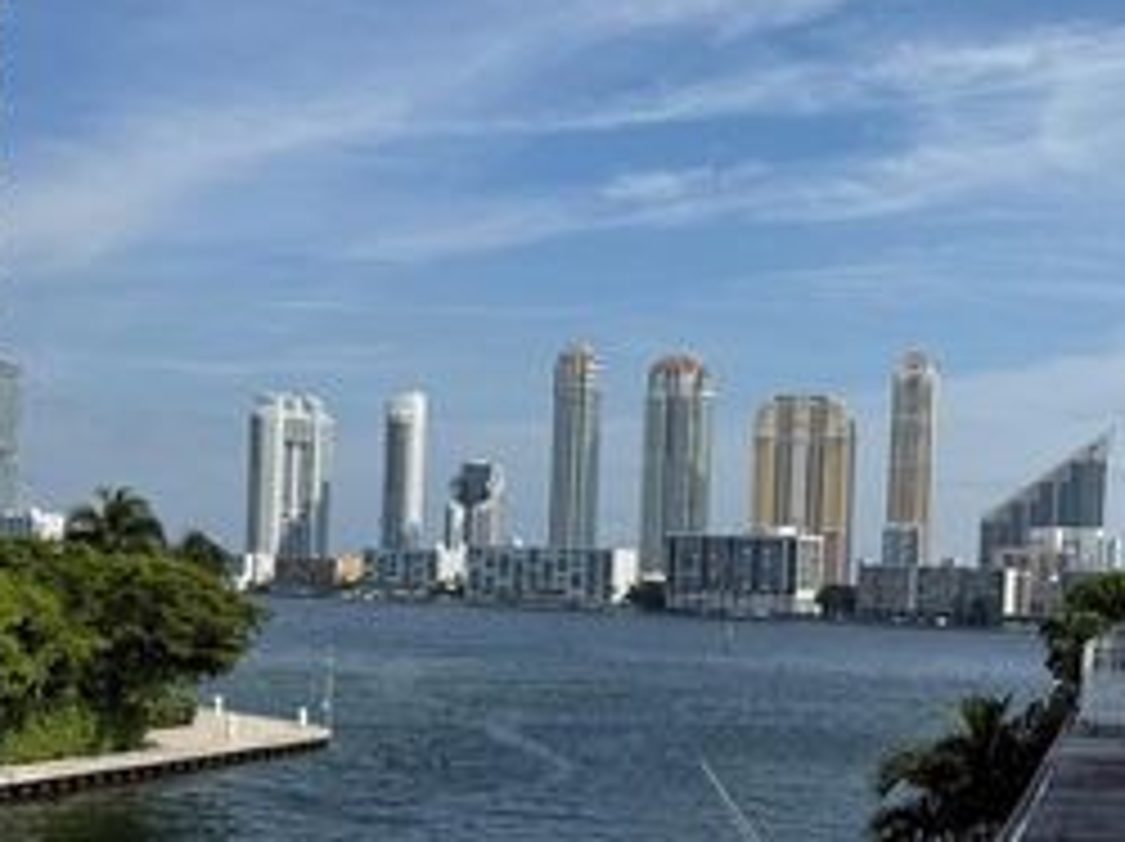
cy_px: 583
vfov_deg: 25.4
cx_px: 670
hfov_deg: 33.7
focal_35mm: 57
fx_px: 1851
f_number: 1.78
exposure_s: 1/7353
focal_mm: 6.76
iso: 80
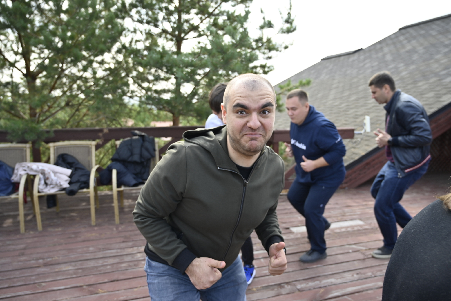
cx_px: 234
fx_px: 313
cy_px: 154
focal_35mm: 25
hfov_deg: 71.5
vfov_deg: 51.3
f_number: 4
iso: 160
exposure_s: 1/320
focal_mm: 24
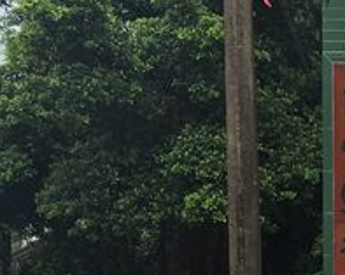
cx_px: 701
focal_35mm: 144
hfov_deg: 11.9
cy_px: 398
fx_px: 1468
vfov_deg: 10.4
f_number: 2.2
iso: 25
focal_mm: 4.15
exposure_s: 1/310
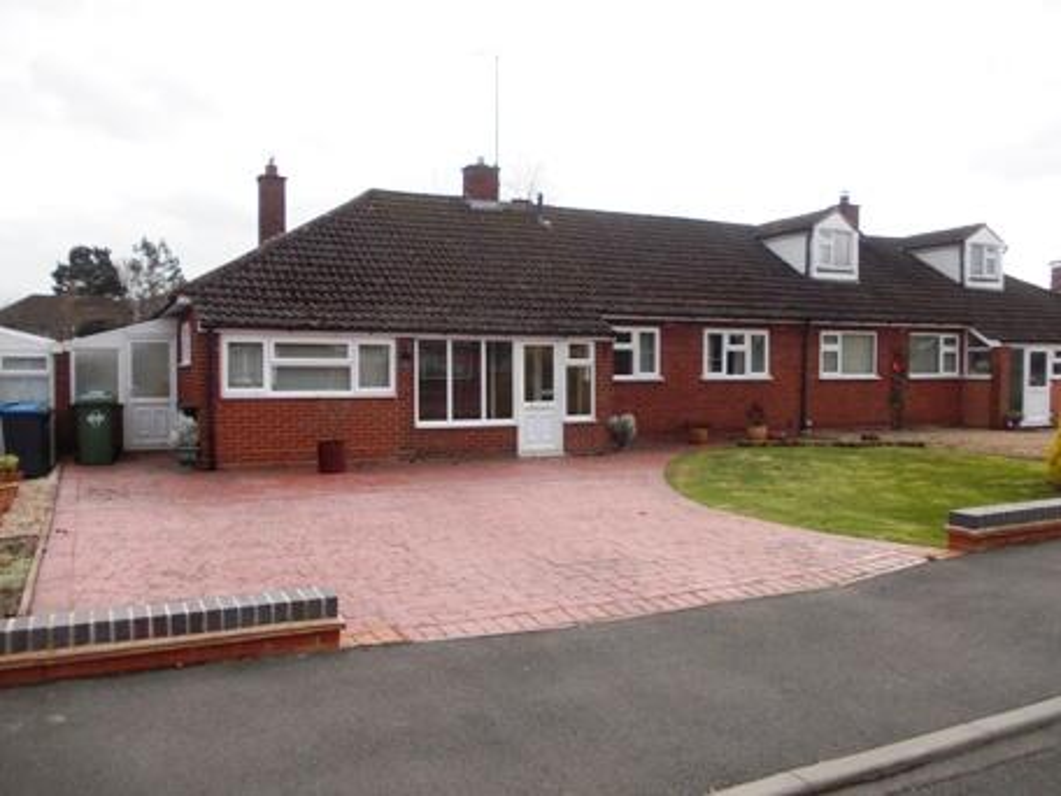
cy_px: 398
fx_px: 858
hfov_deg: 63.4
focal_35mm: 28
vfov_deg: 49.7
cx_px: 530
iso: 80
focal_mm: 4
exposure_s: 1/160
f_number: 5.4
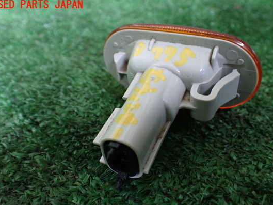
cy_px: 115
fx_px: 268
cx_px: 144
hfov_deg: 53.9
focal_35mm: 34
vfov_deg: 41.7
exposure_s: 1/80
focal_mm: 5.4
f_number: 2.3
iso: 800
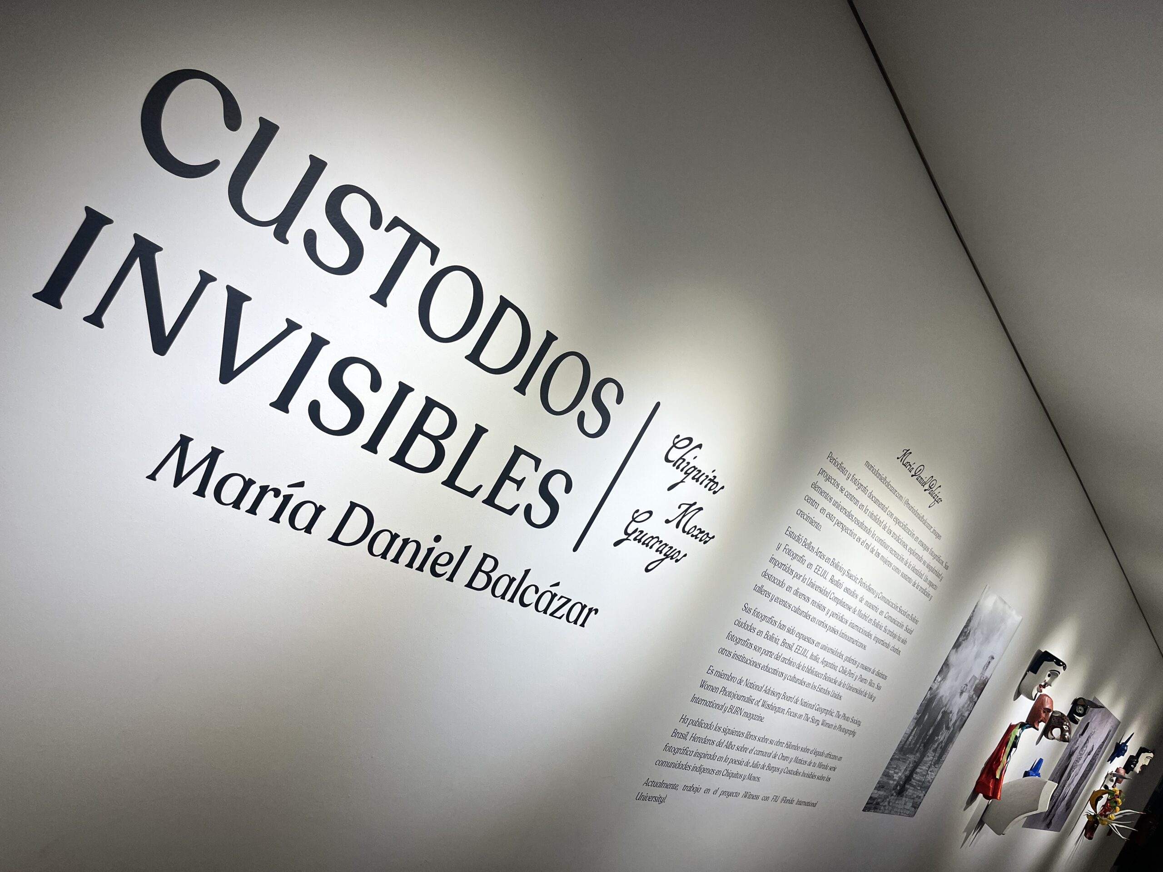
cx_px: 582
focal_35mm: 26
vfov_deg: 53.1
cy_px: 436
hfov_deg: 67.3
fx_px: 874
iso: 50
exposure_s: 1/336
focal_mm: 5.1
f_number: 1.6
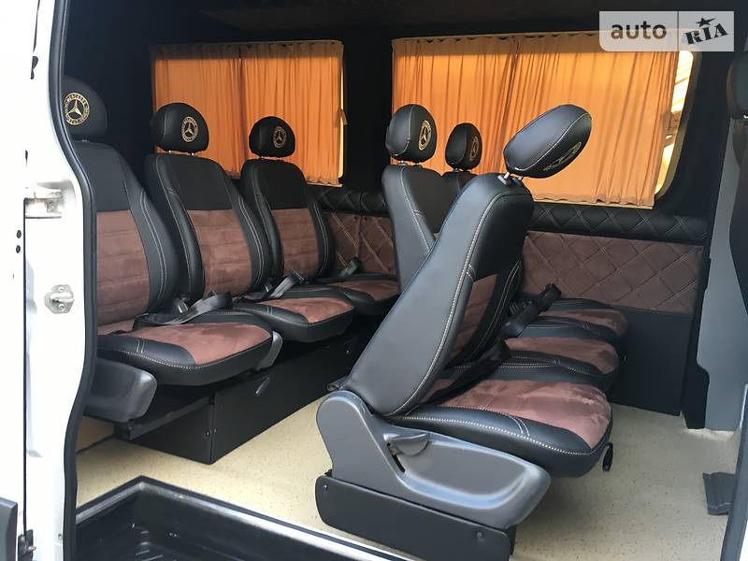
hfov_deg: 61.7
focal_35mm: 29
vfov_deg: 48.2
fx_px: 627
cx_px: 374
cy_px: 280
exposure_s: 1/33
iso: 64
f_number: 2.2
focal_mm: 4.2
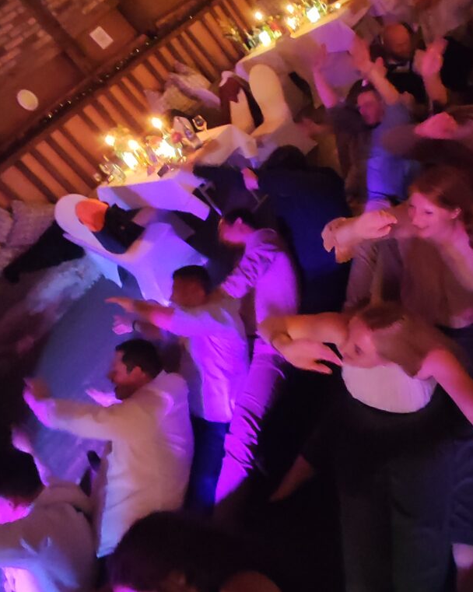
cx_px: 271
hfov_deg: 65.2
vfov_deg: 75.1
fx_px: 368
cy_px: 195
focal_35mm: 21
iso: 2040
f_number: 2.2
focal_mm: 1.65
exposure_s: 1/14
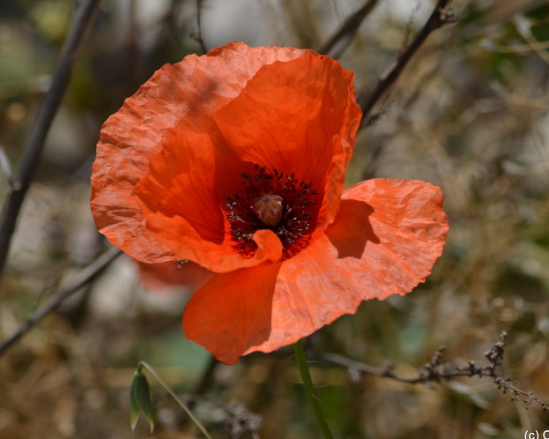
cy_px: 223
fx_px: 5864
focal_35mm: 361
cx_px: 277
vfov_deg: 4.3
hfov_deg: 5.4
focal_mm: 200
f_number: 8
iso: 100
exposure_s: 1/400
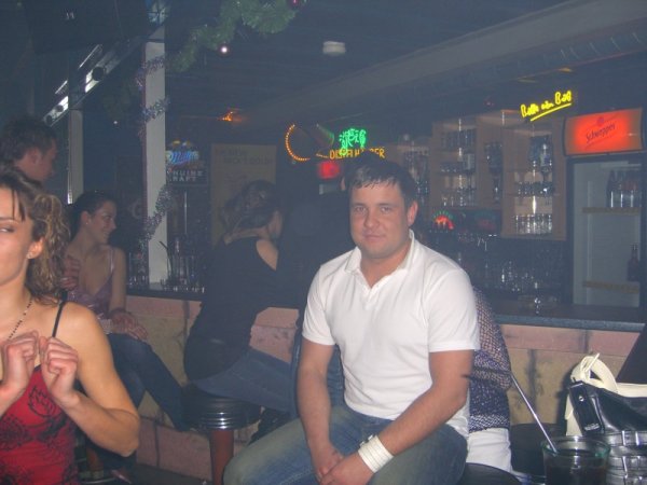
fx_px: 710
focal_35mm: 38
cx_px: 324
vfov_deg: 37.7
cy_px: 242
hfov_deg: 49.0
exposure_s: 1/60
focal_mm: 7.9
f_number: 2.8
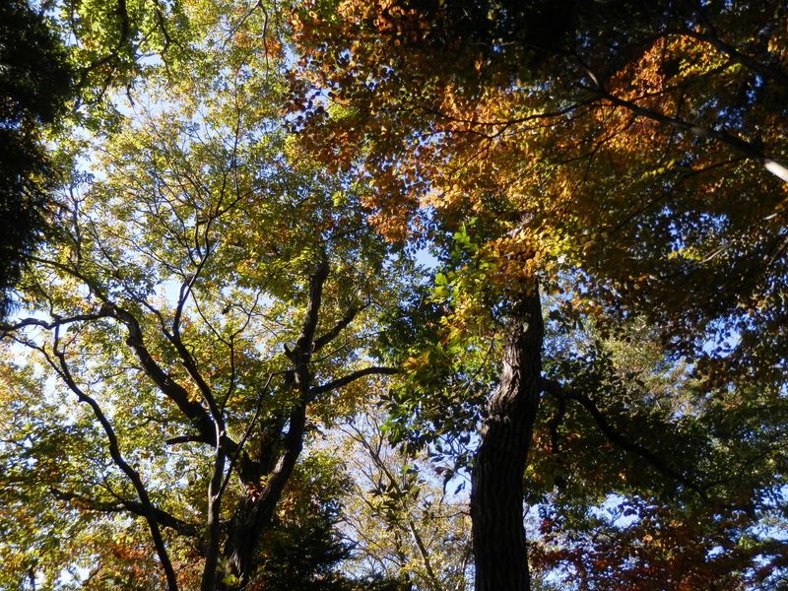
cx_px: 394
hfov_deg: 69.4
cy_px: 296
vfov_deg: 54.9
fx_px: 569
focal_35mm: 25
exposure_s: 1/250
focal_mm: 4.5
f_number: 3
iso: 80
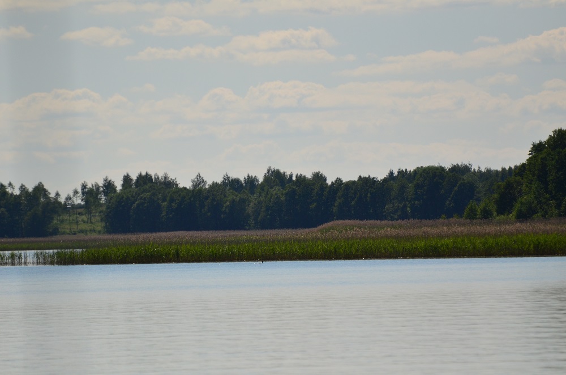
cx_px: 283
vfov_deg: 3.0
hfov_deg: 4.6
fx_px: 7059
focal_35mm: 450
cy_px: 188
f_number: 5.6
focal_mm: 300
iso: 560
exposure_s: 1/8000
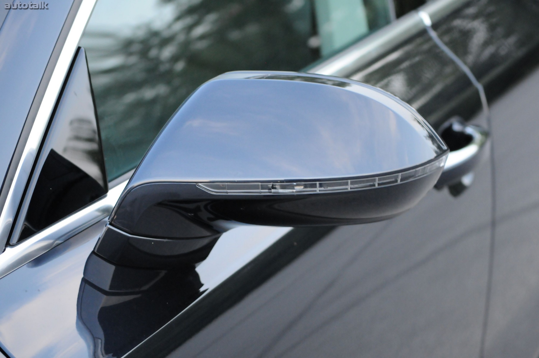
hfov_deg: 22.6
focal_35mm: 90
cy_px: 179
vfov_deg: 15.2
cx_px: 270
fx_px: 1346
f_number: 5.6
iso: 2000
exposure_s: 1/60
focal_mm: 60
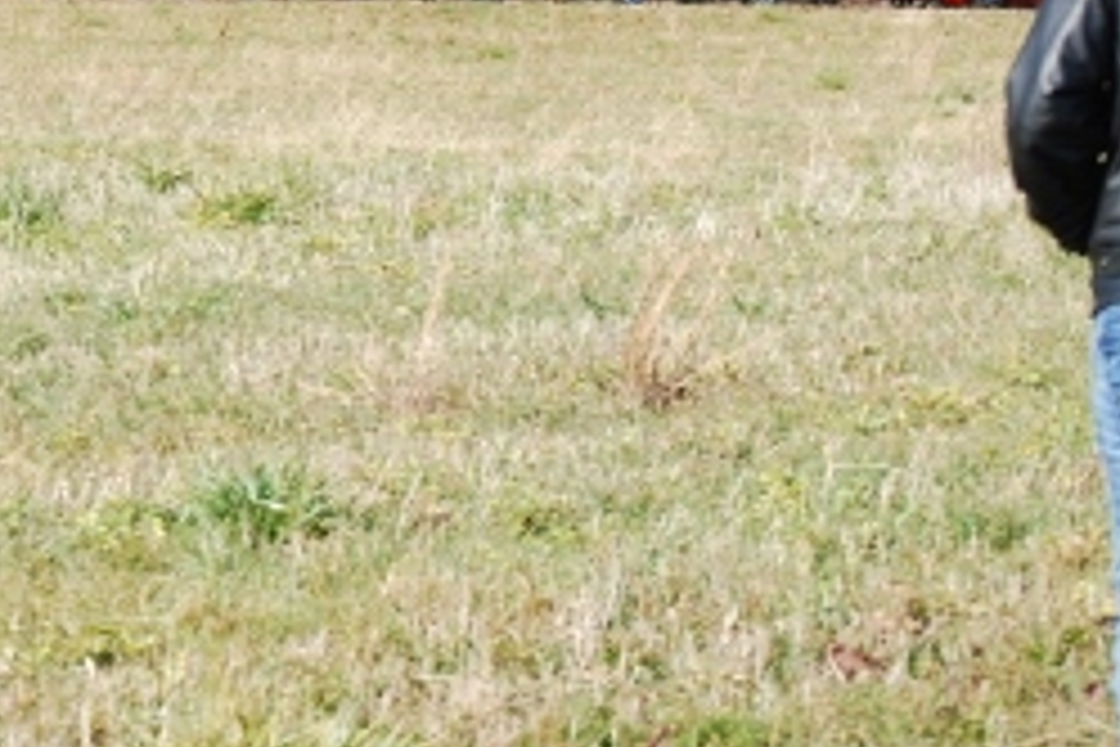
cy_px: -104
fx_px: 6604
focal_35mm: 212
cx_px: -180
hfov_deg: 9.6
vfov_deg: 6.4
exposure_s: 1/160
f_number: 6.3
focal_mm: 55
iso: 100
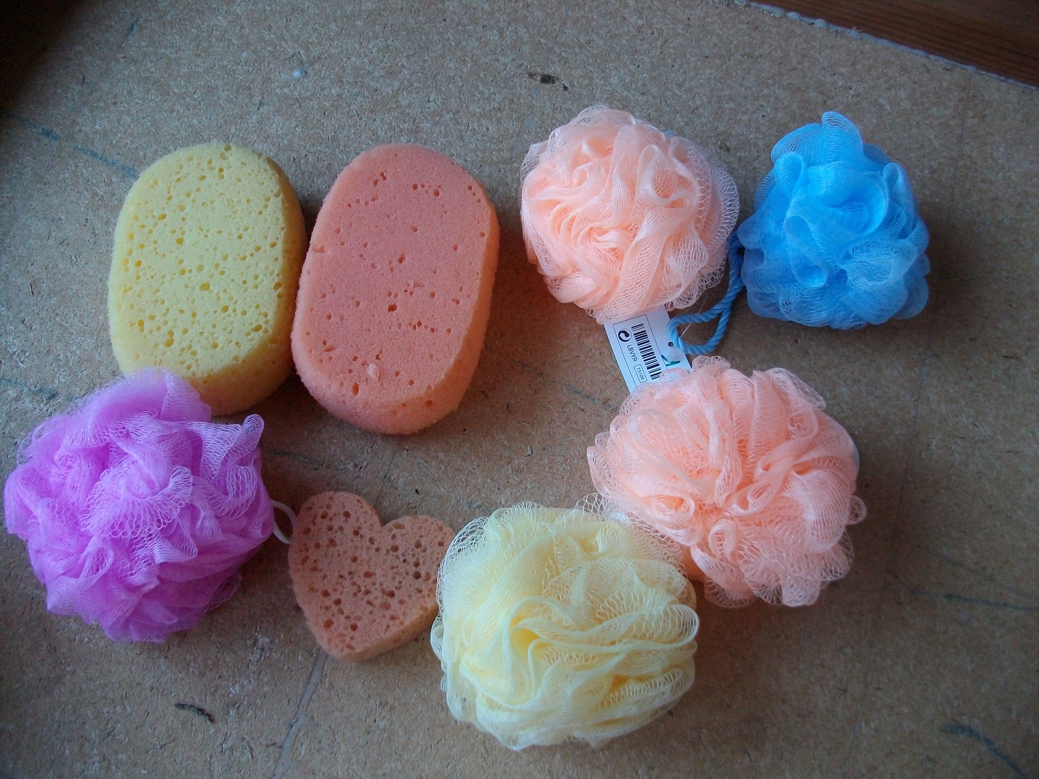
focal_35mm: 32
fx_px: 960
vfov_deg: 44.2
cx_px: 520
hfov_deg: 56.8
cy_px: 390
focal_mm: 5.7
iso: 196
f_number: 2.9
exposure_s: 1/40
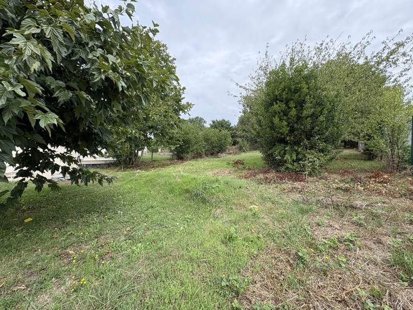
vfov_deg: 85.7
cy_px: 155
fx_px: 167
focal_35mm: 14
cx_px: 206
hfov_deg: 102.1
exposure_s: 1/840
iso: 64
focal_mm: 2.22
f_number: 2.2
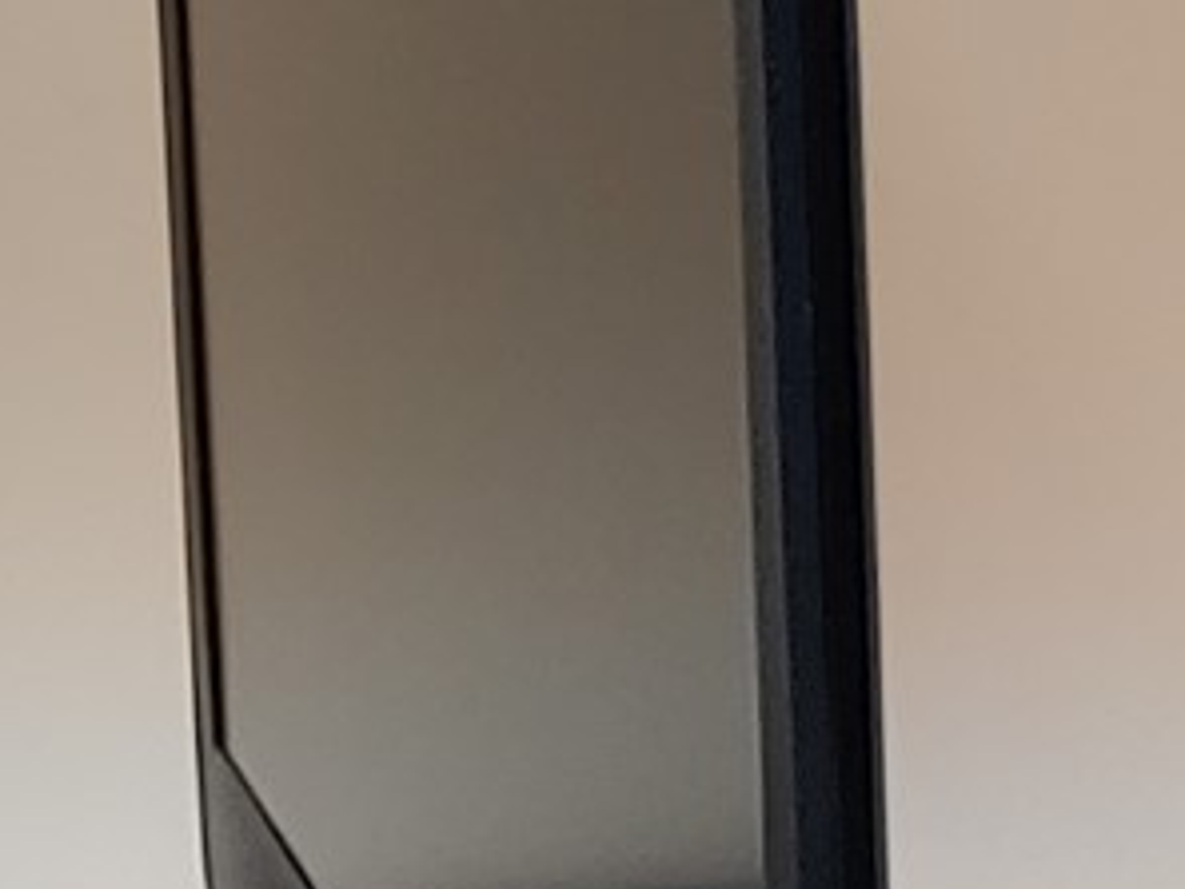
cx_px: -778
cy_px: 482
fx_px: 7295
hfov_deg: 9.0
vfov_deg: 7.0
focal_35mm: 213
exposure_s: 1/61
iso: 50
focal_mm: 4.36
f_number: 1.8
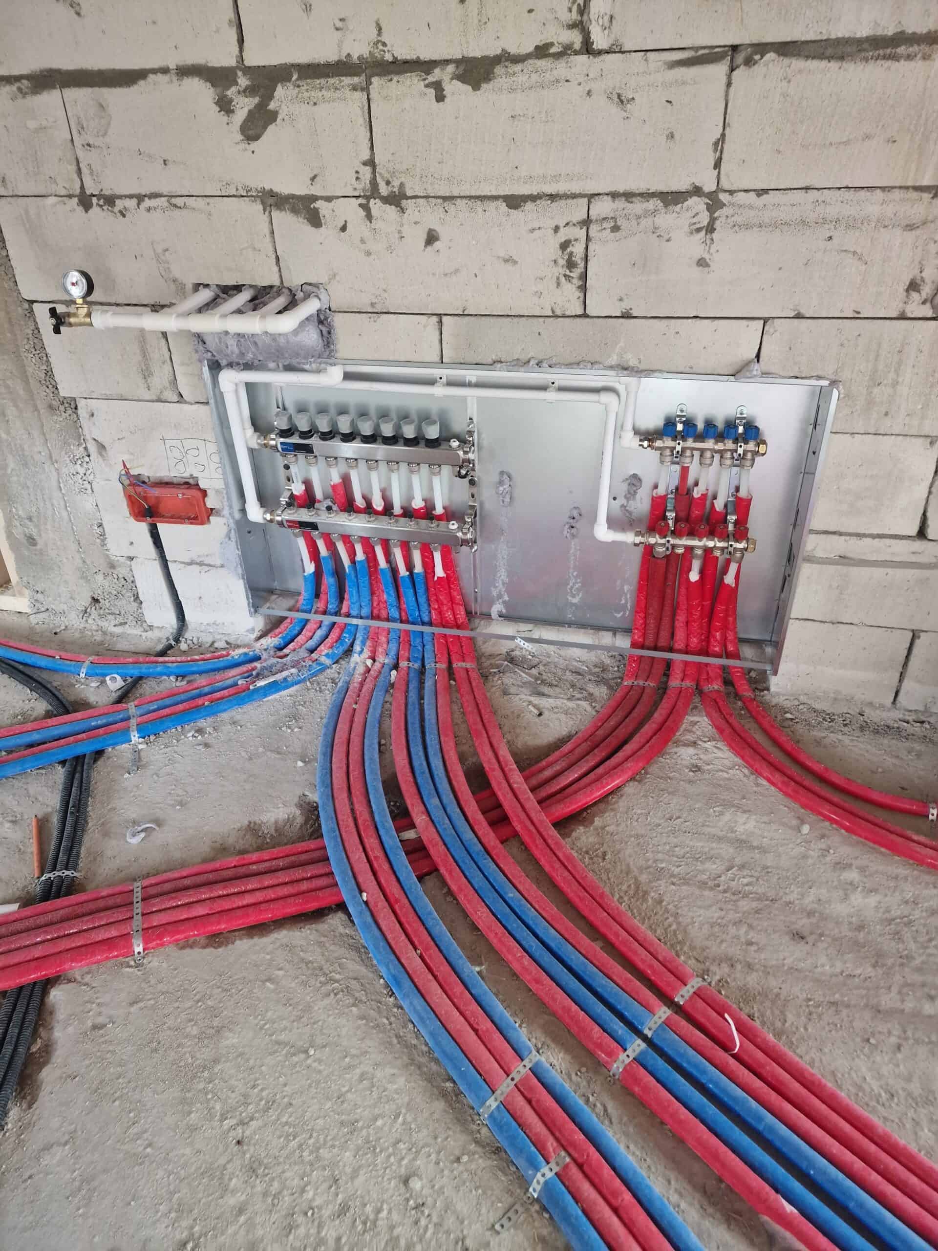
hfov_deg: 58.9
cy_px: 626
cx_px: 469
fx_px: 831
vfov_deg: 73.9
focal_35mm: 23
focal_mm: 6.4
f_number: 1.8
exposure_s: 1/120
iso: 80
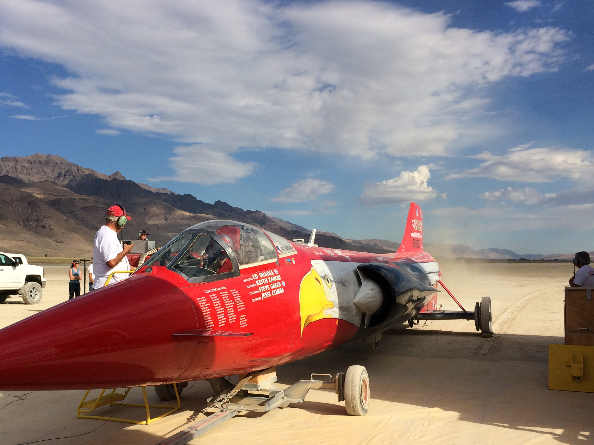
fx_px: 669
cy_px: 274
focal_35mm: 39
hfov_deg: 47.6
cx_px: 235
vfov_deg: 36.6
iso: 32
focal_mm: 4.15
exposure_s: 1/3731
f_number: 2.2
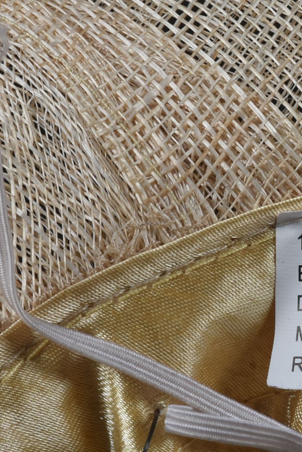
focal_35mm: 533
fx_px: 6704
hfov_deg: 2.6
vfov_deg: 3.9
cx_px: 461
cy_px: 244
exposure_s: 1/125
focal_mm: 140
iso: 200
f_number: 20
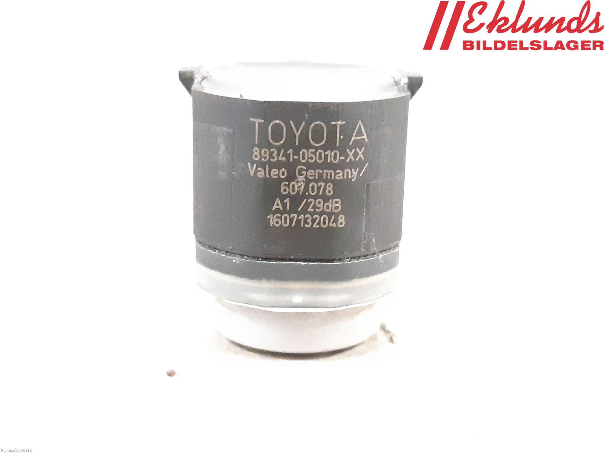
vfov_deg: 53.1
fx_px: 454
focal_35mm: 26
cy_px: 226
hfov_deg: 67.3
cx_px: 302
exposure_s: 1/50
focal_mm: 3.93
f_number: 1.7
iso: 800
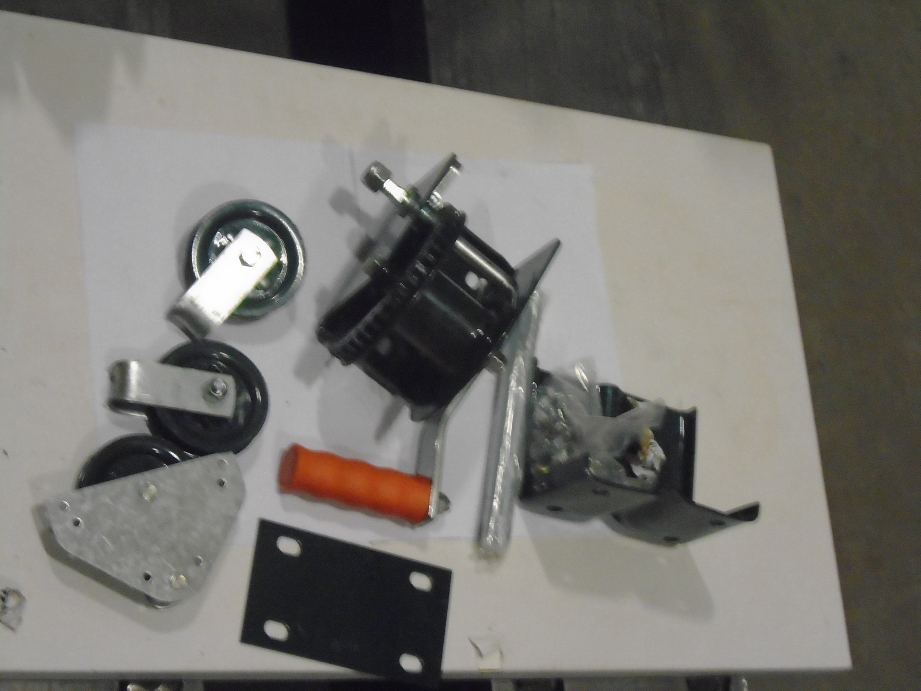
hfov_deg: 28.6
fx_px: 1809
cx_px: 460
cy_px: 346
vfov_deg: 21.6
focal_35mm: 68
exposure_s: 1/15
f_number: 5.5
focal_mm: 12
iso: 800
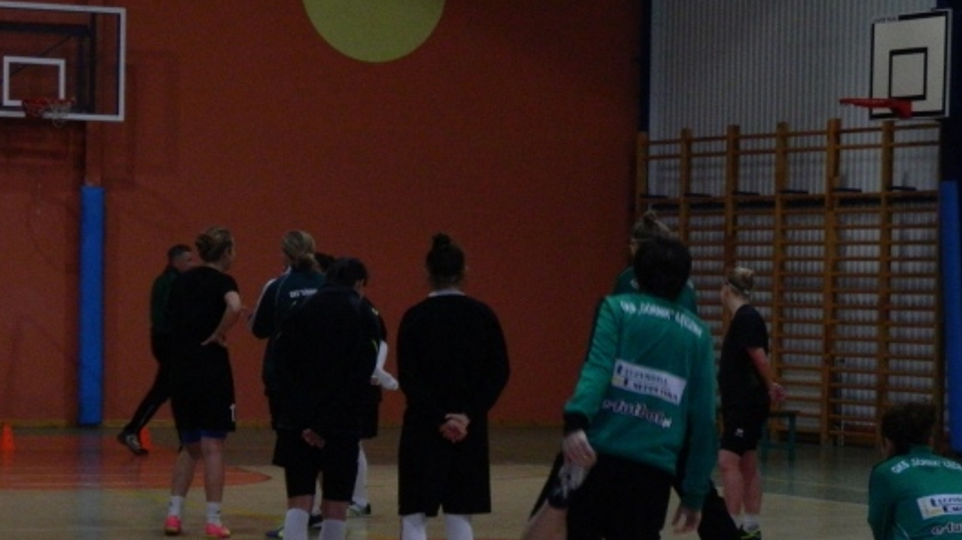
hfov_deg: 15.4
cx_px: 367
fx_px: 3544
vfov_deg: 8.7
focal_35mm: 139
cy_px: 476
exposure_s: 1/50
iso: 400
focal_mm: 15.1
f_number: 4.2
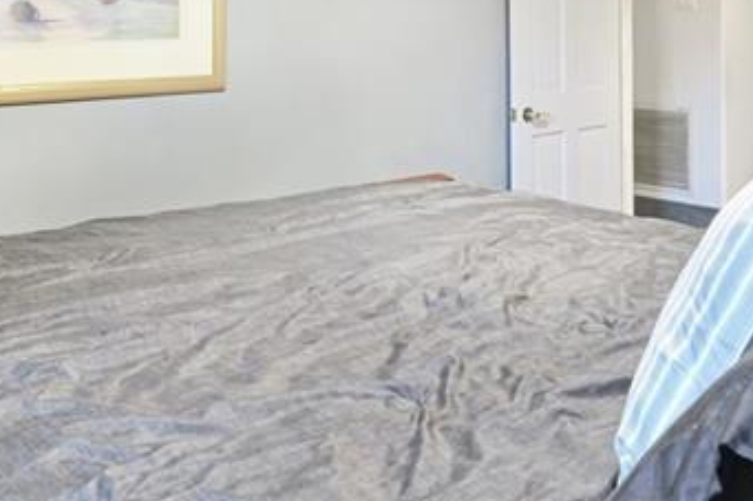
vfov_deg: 28.3
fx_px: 941
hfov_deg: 43.6
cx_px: 409
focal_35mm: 45
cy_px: 15
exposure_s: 3.2
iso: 800
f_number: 8
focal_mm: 10
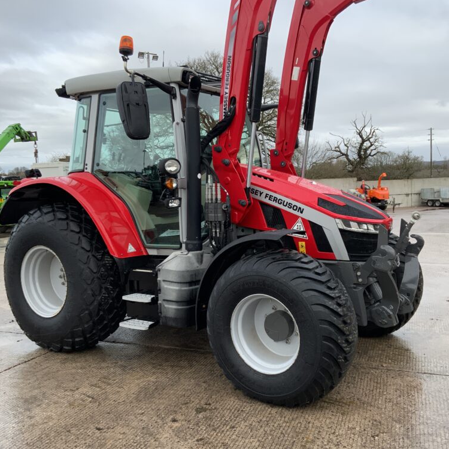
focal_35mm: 35
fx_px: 514
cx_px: 248
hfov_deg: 47.1
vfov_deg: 47.2
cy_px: 229
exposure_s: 1/380
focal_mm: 3
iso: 16
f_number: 1.8
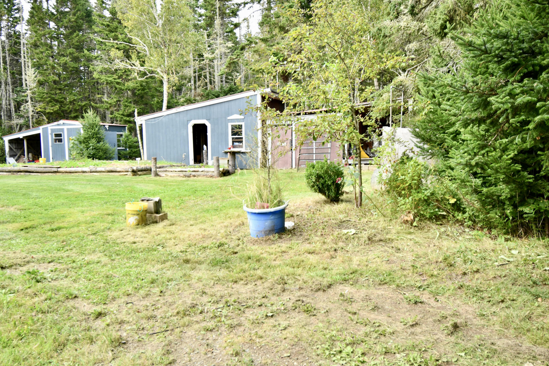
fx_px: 473
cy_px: 186
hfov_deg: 60.3
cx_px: 269
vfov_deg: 42.3
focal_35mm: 31
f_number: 6.3
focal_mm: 20
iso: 400
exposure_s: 1/200
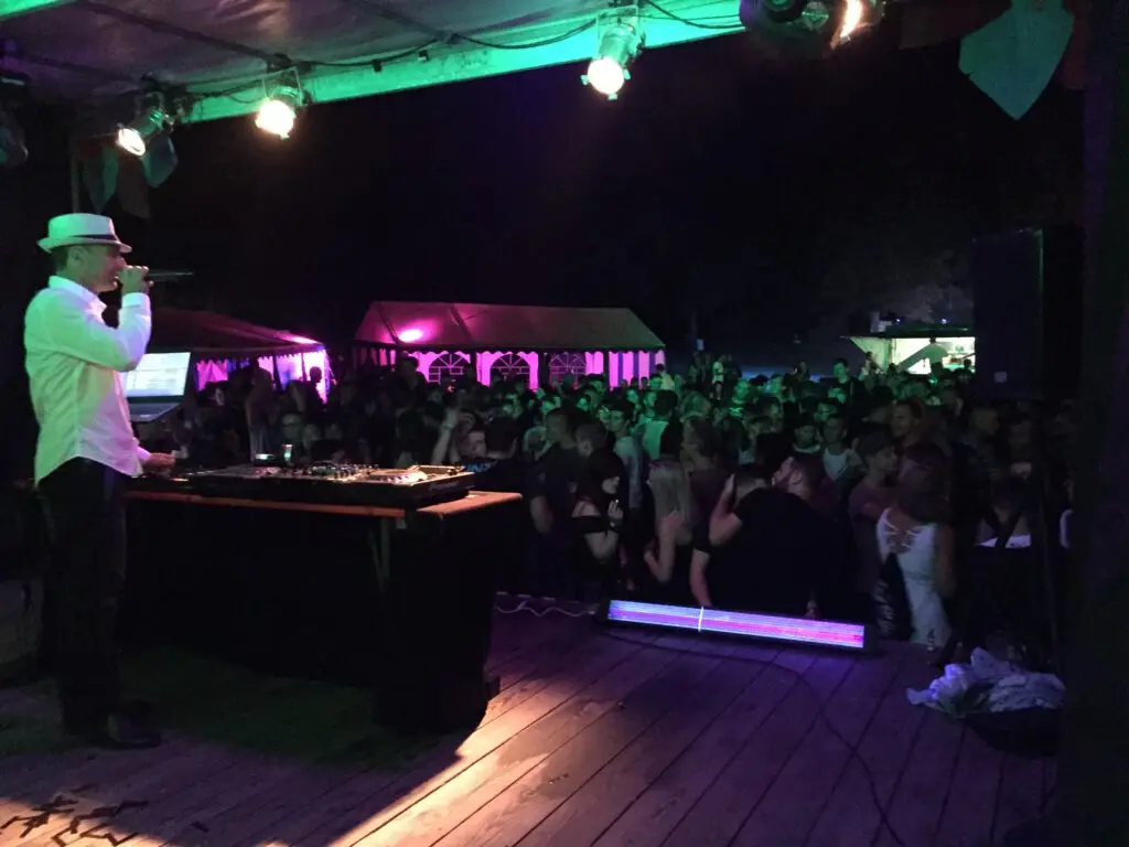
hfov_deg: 61.7
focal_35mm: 29
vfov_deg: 48.2
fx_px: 946
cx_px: 564
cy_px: 424
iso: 1600
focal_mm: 4.15
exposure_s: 1/17
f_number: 2.2
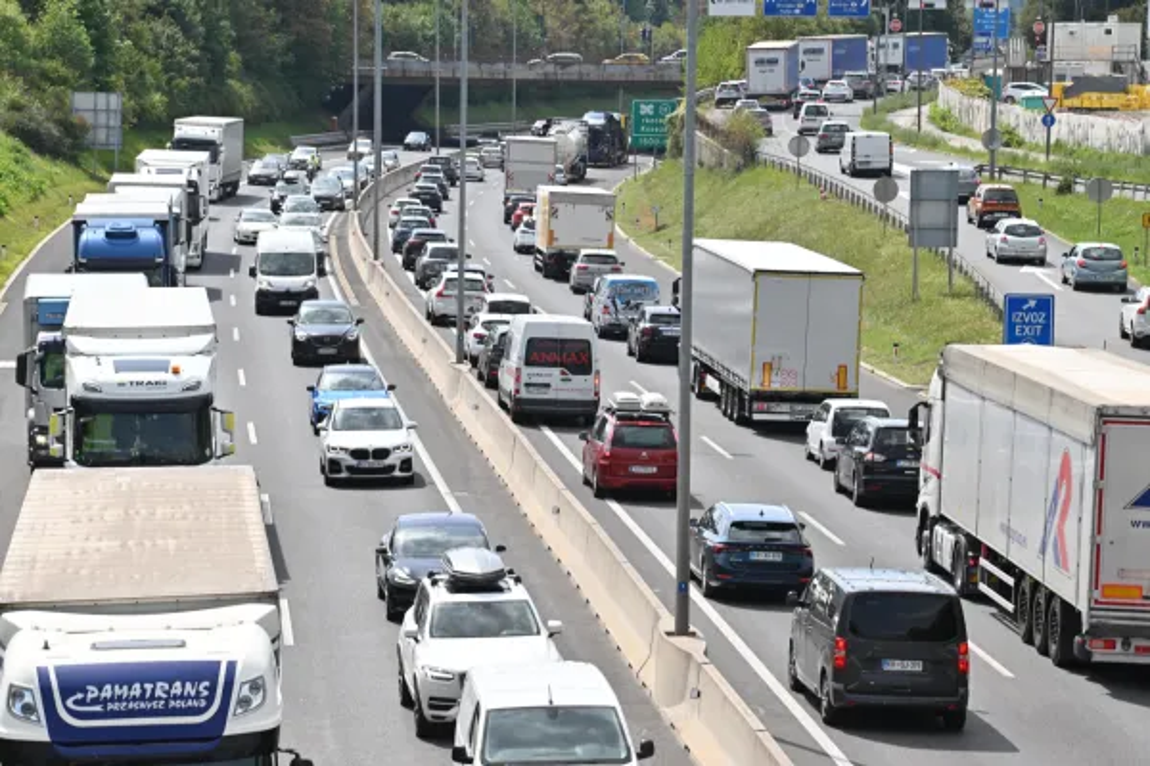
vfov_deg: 9.1
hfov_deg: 13.7
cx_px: 575
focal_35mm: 150
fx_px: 4791
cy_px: 383
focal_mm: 150
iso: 500
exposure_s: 1/640
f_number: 13
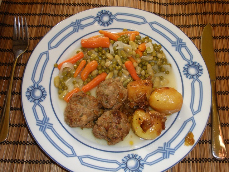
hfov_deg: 50.1
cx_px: 114
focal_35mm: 37
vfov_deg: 38.7
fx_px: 245
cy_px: 86
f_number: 3.5
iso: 100
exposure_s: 1/30
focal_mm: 6.6
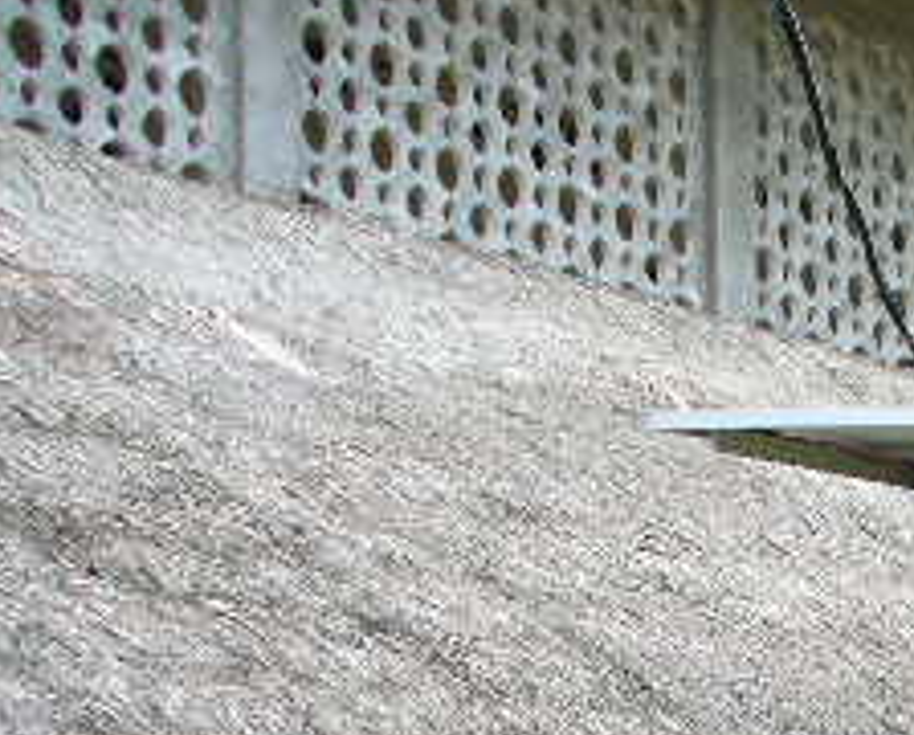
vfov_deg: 14.4
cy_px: 960
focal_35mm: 103
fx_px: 2791
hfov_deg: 17.3
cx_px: 1228
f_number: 2.8
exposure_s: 1/400
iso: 80
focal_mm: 6.1
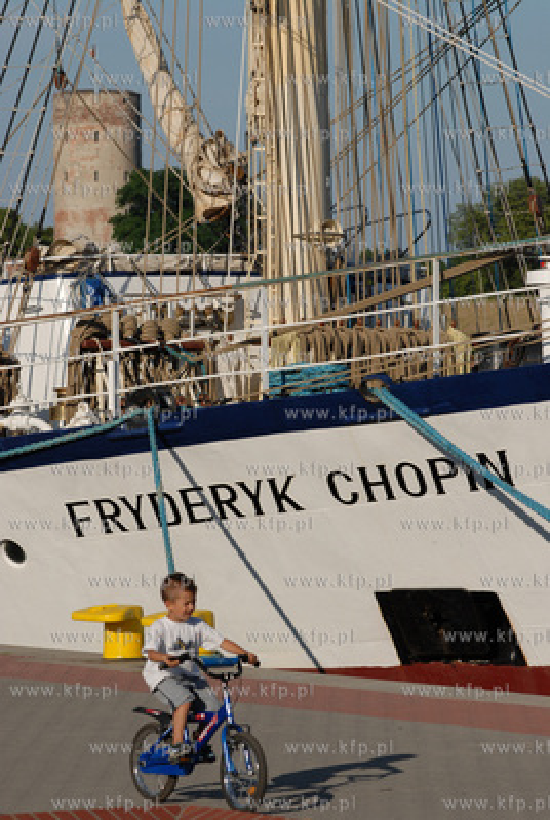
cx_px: 275
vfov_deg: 11.0
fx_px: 4282
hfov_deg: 7.3
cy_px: 410
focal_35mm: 188
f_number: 7.1
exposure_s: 1/500
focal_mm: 125
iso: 100
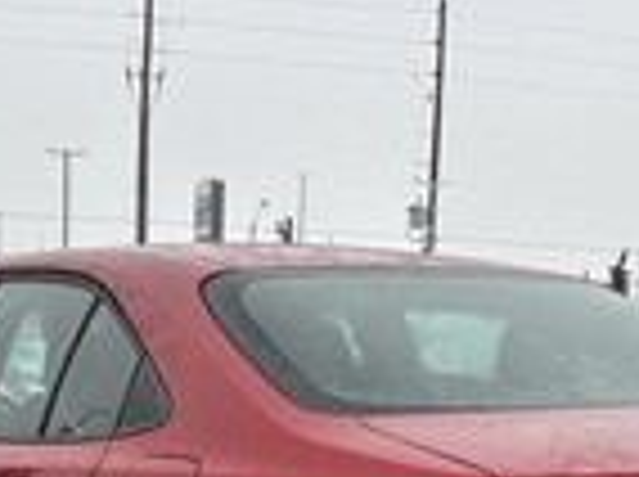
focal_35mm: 77
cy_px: 596
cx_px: 306
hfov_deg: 25.4
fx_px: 1419
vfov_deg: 18.0
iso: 50
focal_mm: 5.96
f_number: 1.6
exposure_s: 1/297
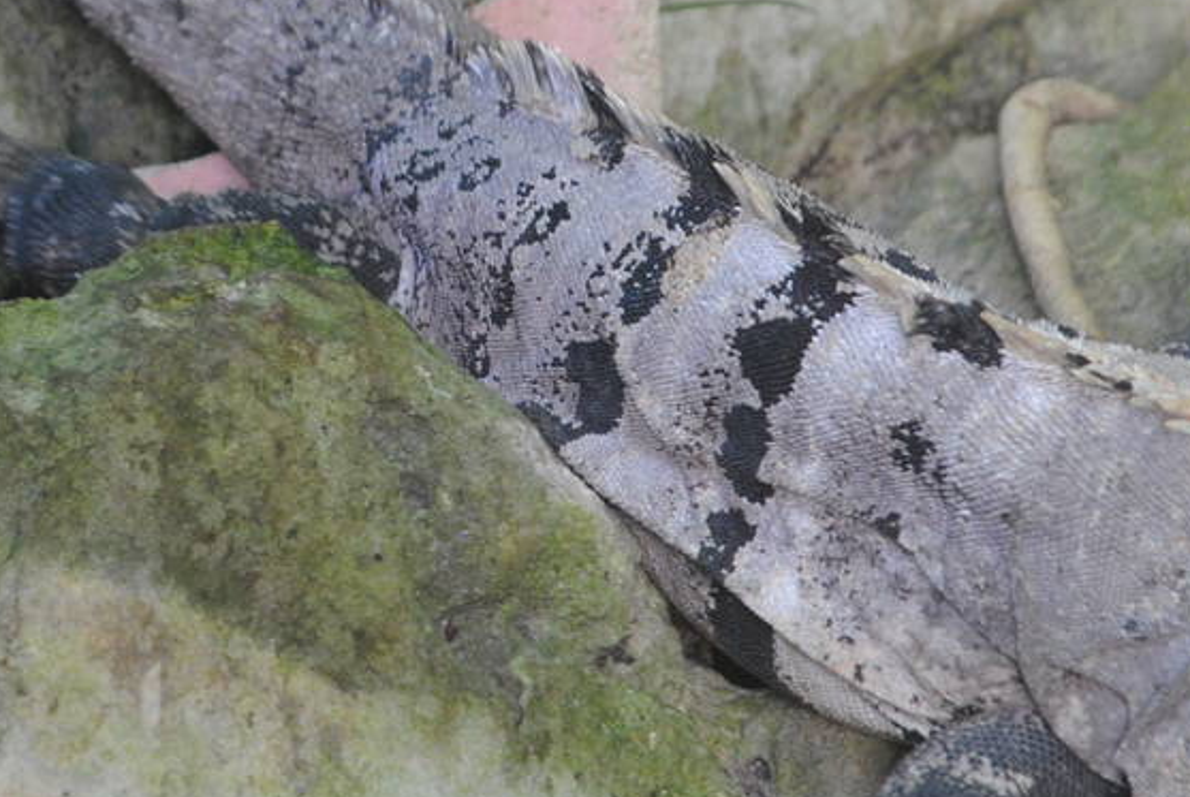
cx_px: 229
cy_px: 279
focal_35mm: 775
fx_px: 25651
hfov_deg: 2.7
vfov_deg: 1.8
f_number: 5
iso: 400
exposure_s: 1/125
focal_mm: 180
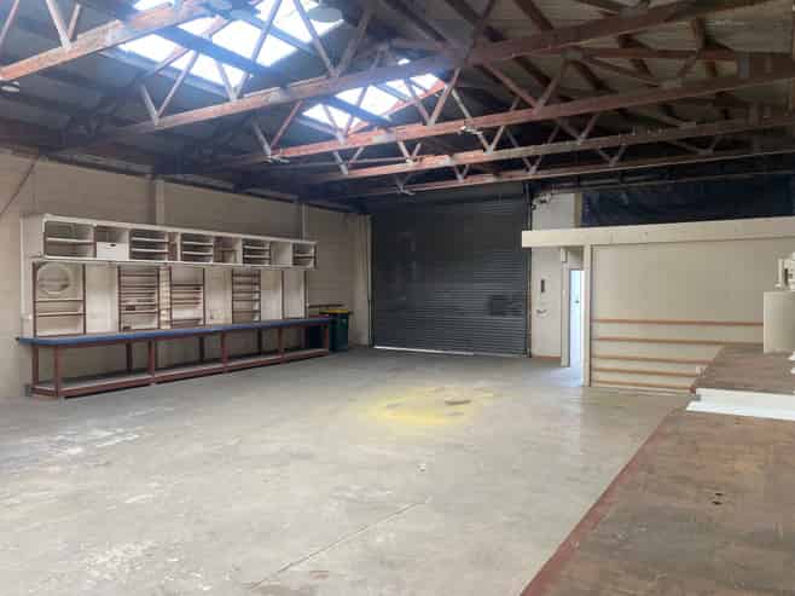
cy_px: 298
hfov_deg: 67.3
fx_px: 597
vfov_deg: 53.0
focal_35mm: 26
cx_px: 398
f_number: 1.8
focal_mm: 4.25
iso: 125
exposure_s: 1/121
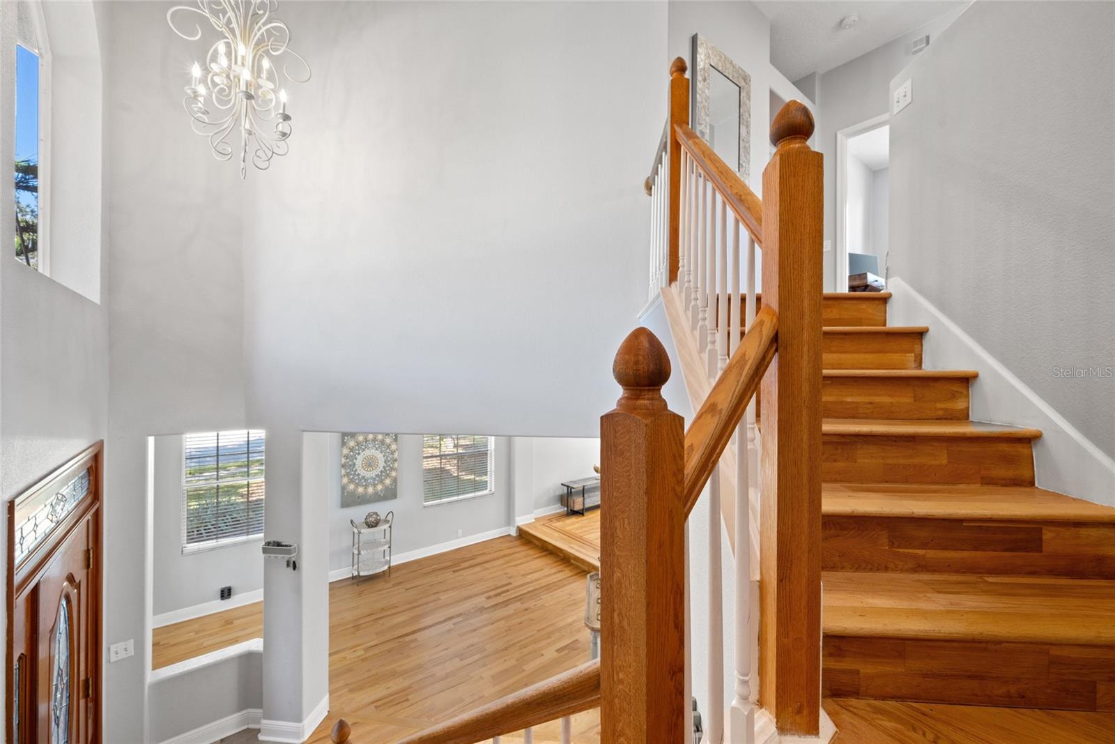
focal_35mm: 14
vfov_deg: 81.2
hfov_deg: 104.2
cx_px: 558
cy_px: 372
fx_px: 434
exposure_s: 1/4
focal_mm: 14
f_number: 9
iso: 250
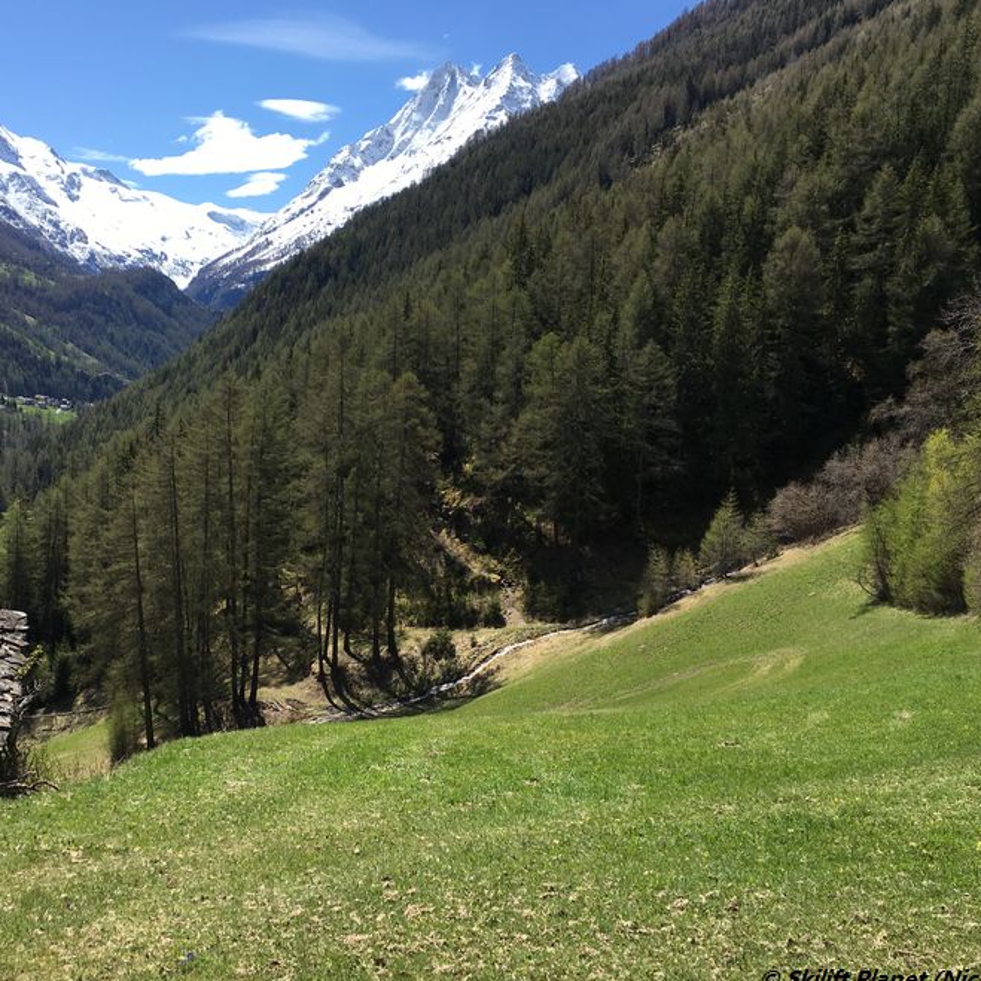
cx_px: 360
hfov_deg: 46.7
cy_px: 490
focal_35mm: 35
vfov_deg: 47.2
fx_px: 1122
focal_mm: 4.15
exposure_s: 1/1326
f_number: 2.2
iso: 25
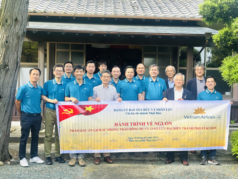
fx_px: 330
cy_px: 90
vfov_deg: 30.3
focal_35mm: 48
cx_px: 119
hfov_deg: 39.7
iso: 64
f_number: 1.78
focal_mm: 6.76
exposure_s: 1/425
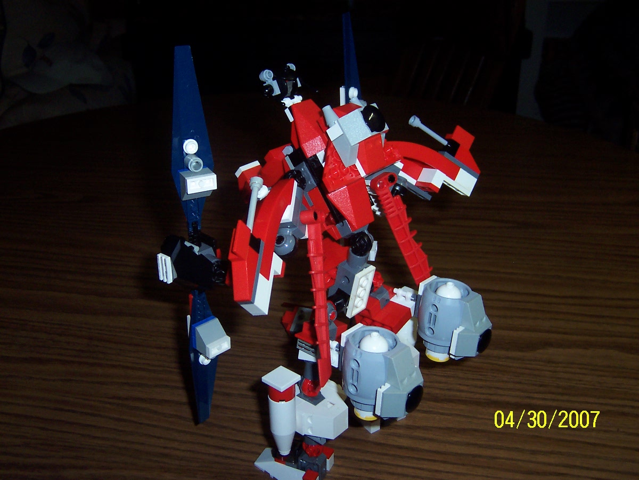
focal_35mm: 36
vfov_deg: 39.7
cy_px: 240
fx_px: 665
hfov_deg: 51.4
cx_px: 320
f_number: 2.8
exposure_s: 1/60
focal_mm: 5.6
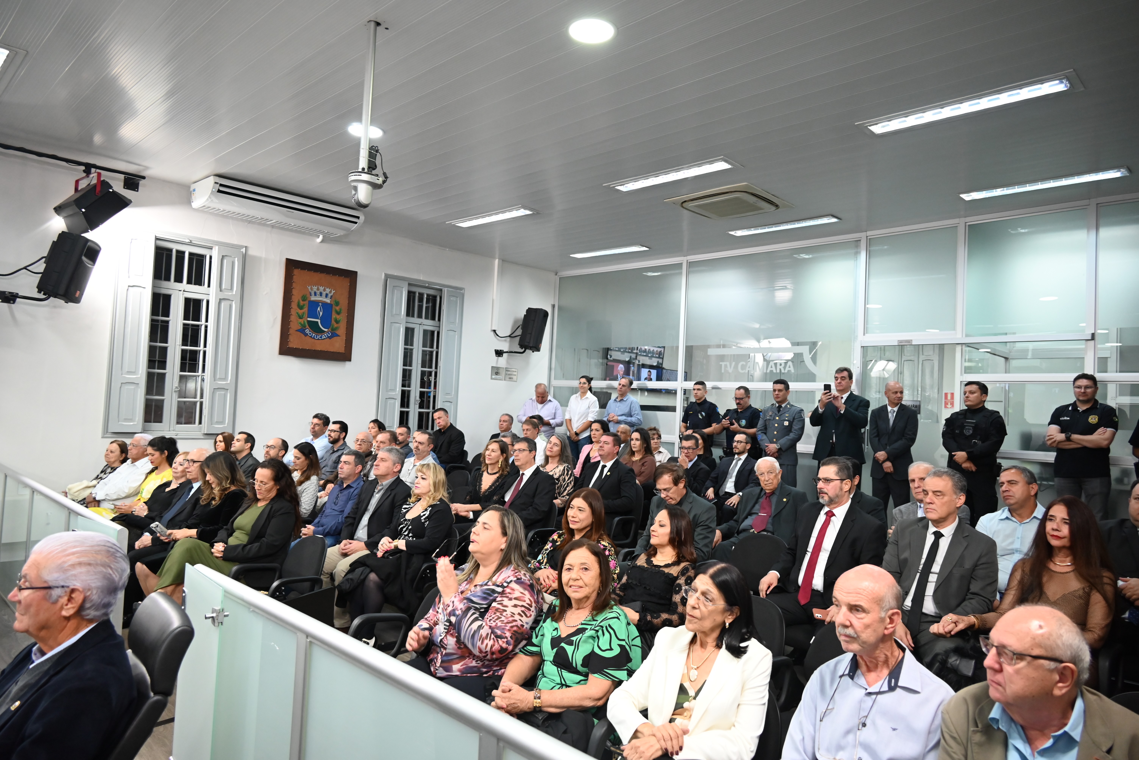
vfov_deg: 53.2
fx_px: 760
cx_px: 570
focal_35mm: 24
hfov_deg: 73.7
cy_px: 380
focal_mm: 24
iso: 2200
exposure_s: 1/125
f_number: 4
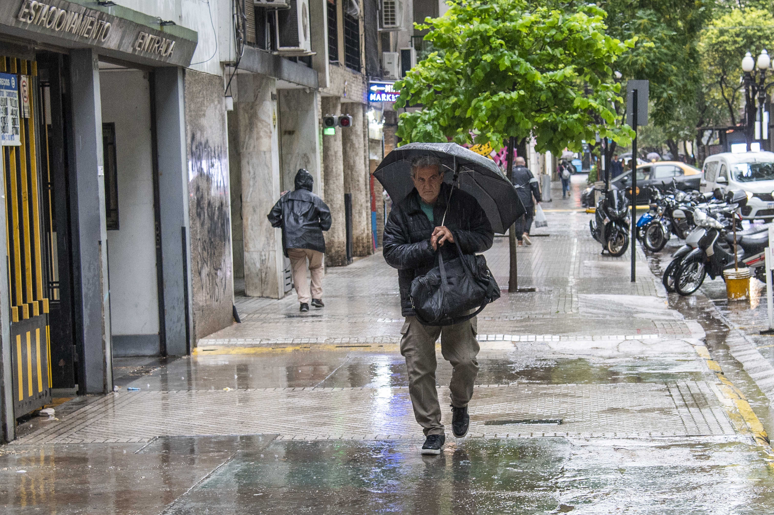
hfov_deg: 42.8
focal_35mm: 46
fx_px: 988
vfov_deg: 29.2
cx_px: 387
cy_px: 258
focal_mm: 46
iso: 1600
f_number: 4.5
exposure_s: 1/125
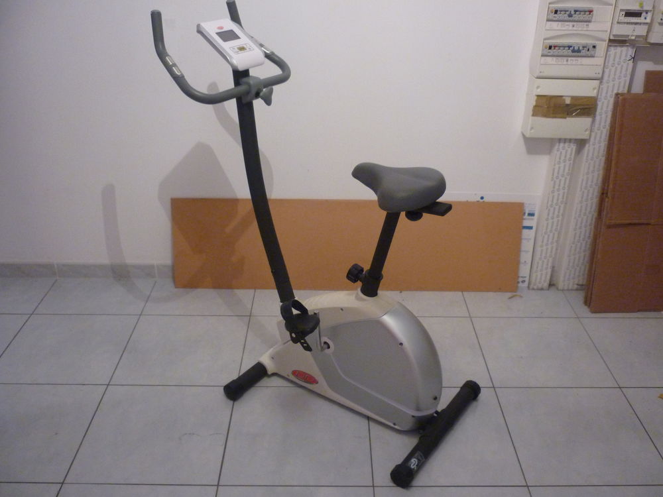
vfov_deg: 42.9
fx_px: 632
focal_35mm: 33
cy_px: 248
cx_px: 332
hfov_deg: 55.4
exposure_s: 1/13
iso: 400
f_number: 2.8
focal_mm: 5.5
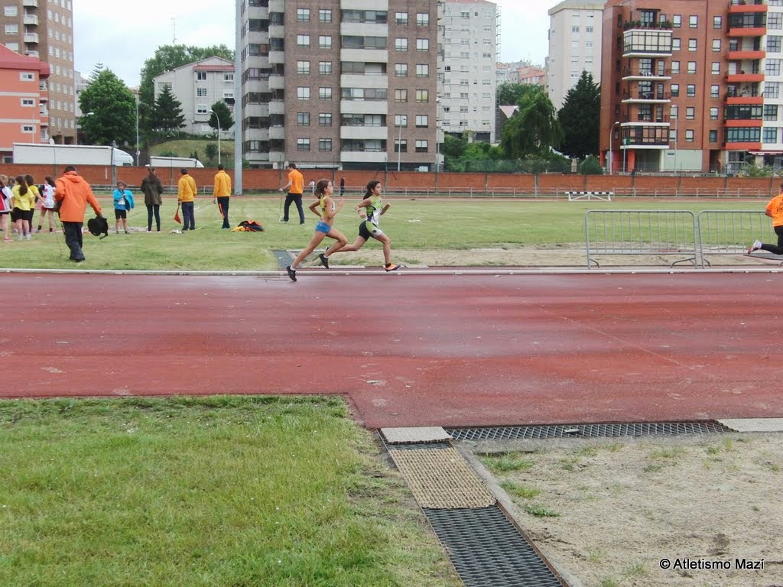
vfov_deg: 29.7
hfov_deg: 38.9
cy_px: 294
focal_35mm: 49
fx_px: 1108
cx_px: 392
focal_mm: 8.7
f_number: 3.3
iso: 100
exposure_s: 1/640
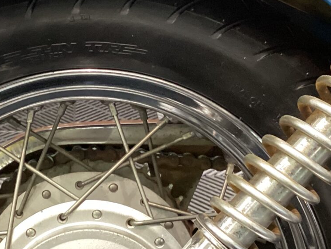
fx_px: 756
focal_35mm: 79
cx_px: 87
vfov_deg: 18.7
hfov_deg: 24.5
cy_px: 102
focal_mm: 3.3
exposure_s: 1/30
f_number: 2.4
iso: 400
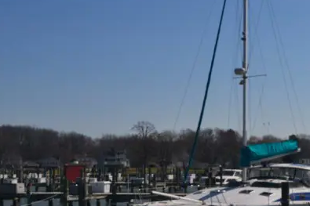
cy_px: 85
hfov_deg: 23.4
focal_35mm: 85
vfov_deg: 16.0
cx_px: 268
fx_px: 732
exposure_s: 1/500
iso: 180
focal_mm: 28
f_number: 11
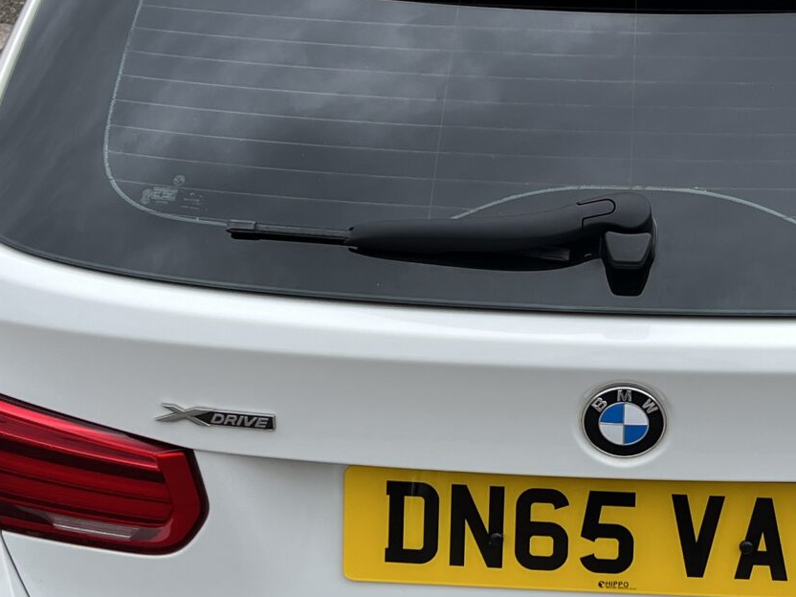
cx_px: 576
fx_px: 1840
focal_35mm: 80
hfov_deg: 24.2
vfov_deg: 18.4
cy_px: 320
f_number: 1.5
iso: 50
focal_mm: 5.7
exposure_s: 1/1135
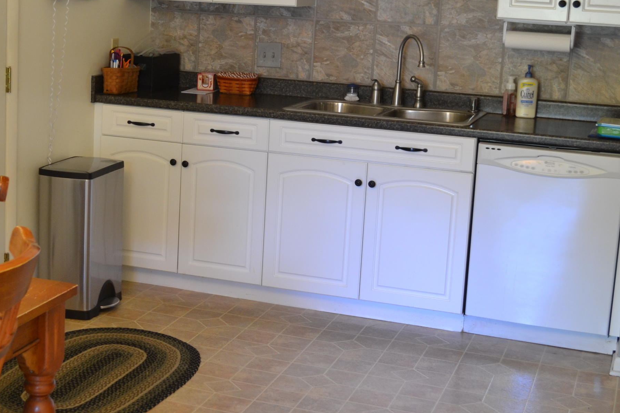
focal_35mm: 65
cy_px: 165
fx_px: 1119
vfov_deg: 20.9
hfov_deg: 30.7
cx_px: 195
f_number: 4.2
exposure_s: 1/15
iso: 450
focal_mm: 26
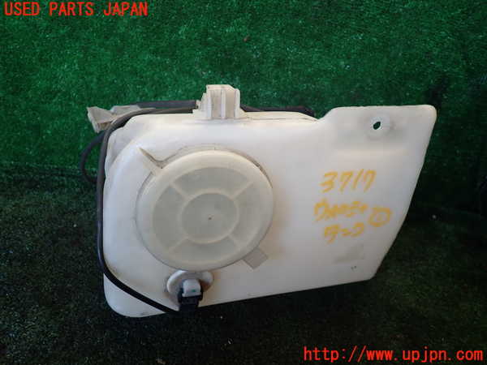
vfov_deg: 54.9
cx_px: 244
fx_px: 352
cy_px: 182
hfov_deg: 69.4
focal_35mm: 25
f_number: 2
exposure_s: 1/80
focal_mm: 4.5
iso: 100
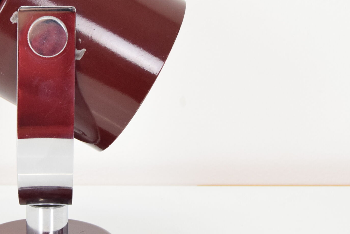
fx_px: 885
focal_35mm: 91
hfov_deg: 21.9
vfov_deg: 15.0
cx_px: 43
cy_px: 74
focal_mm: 28
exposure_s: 1/160
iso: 1600
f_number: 6.3
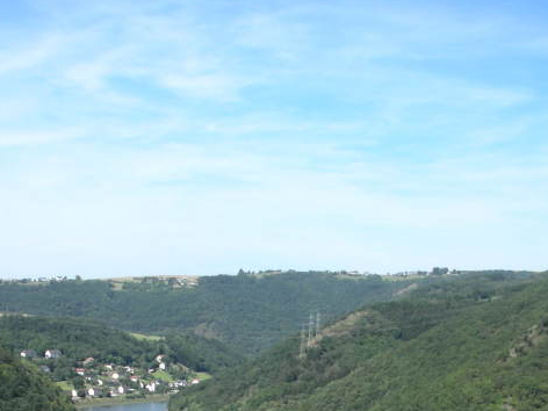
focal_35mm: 76
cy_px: 432
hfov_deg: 25.6
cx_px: 243
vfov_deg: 18.8
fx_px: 1203
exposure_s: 1/61.3
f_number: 8.5
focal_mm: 5.8
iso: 50
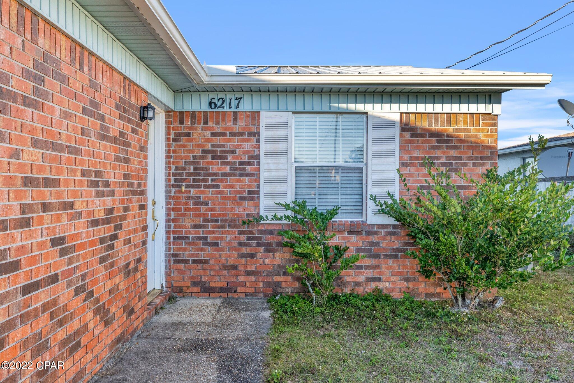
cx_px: 287
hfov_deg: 60.3
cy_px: 192
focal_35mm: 31
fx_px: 494
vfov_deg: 42.3
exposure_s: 1/160
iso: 500
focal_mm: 21
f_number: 9
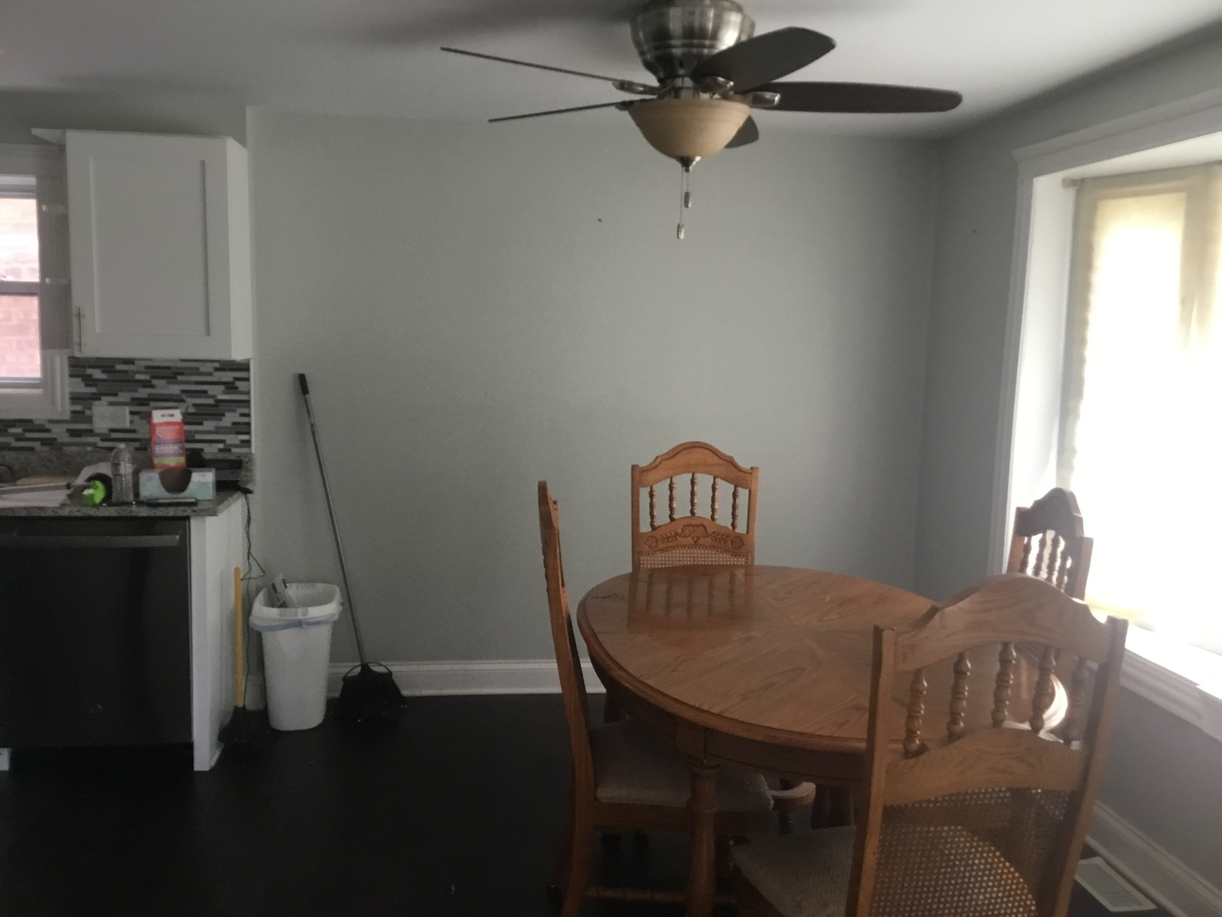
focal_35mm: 31
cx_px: 611
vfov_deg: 45.4
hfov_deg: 58.4
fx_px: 1094
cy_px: 458
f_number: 2.4
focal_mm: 3.3
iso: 100
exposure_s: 1/30
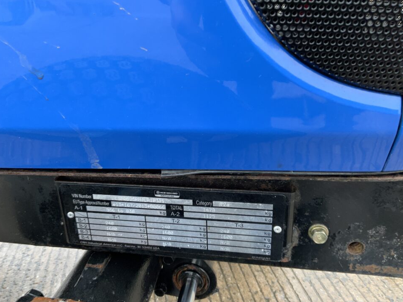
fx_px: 361
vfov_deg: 45.4
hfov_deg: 58.3
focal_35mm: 31
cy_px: 154
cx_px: 190
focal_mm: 3
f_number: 1.8
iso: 64
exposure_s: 1/75
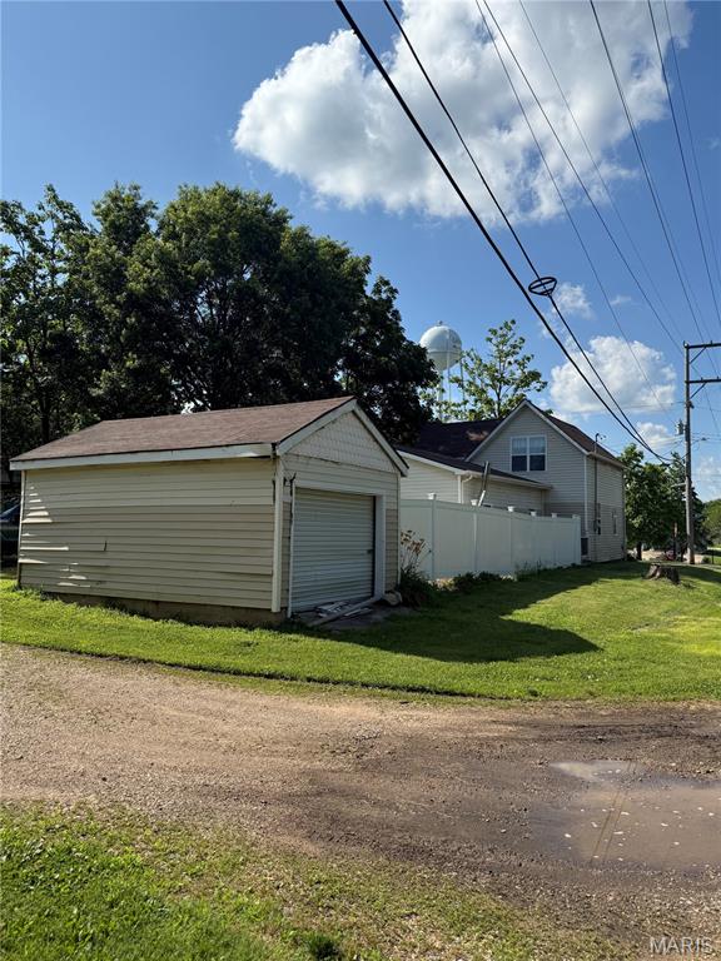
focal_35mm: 24
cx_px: 360
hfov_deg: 56.8
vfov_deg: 71.6
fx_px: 667
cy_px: 480
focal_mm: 6.76
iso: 100
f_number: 1.78
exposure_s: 1/6173
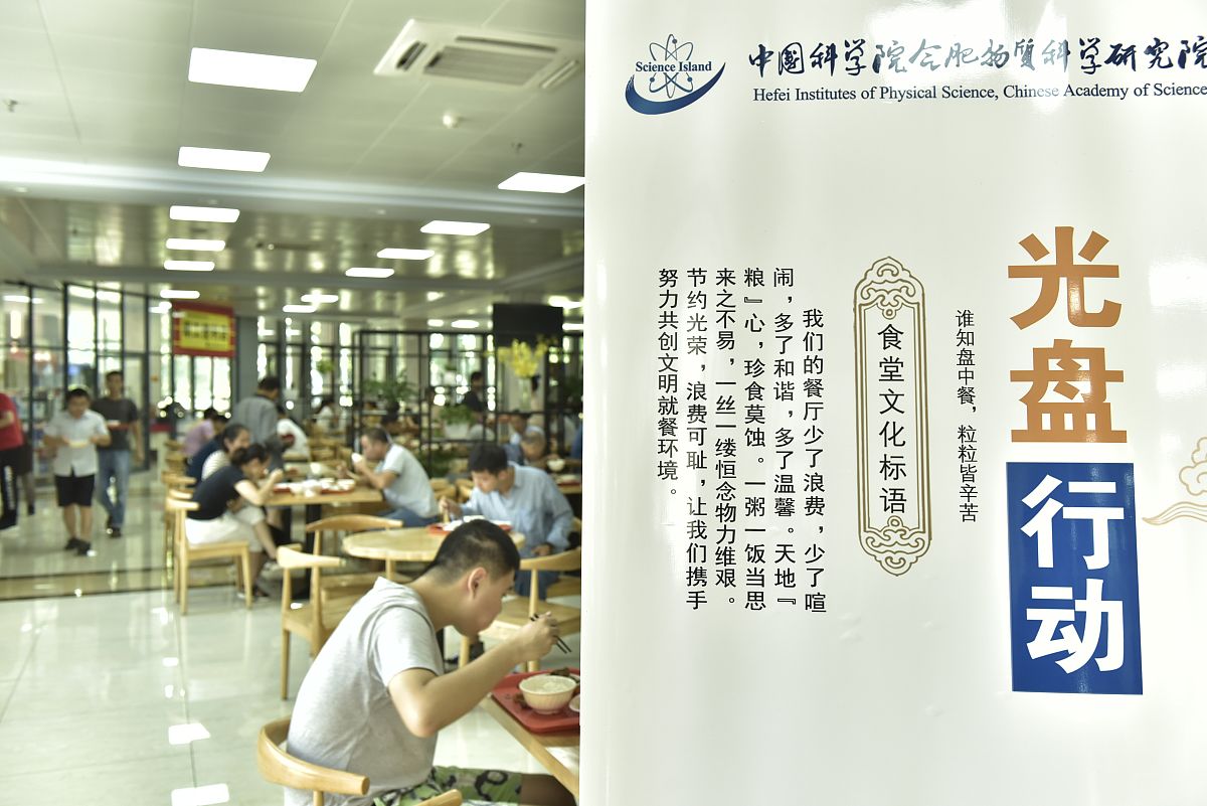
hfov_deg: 58.7
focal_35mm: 32
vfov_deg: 41.1
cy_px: 403
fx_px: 1073
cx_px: 604
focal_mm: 32
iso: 1000
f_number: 5
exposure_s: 1/100
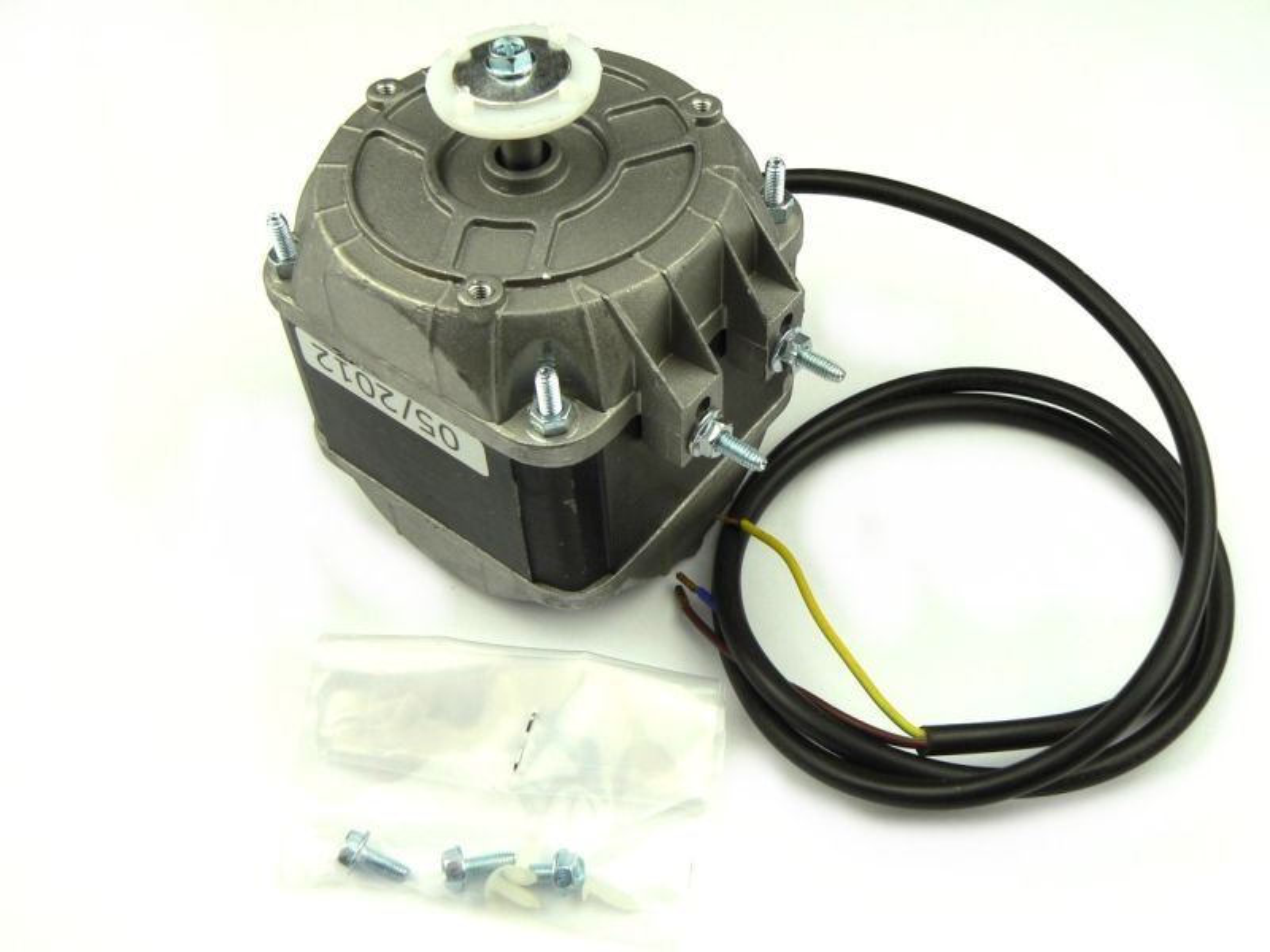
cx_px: 635
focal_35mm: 36
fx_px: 1321
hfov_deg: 51.4
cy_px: 476
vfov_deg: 39.7
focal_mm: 6
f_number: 5
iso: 80
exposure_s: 1/125
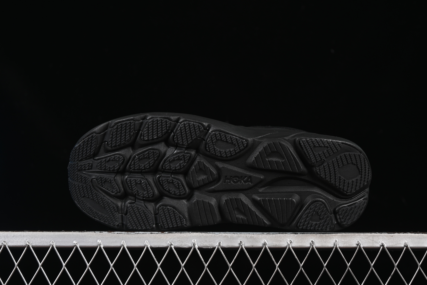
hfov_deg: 27.0
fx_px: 890
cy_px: 142
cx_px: 214
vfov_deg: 18.2
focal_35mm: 75
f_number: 6.3
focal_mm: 50
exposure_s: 1/50
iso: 160
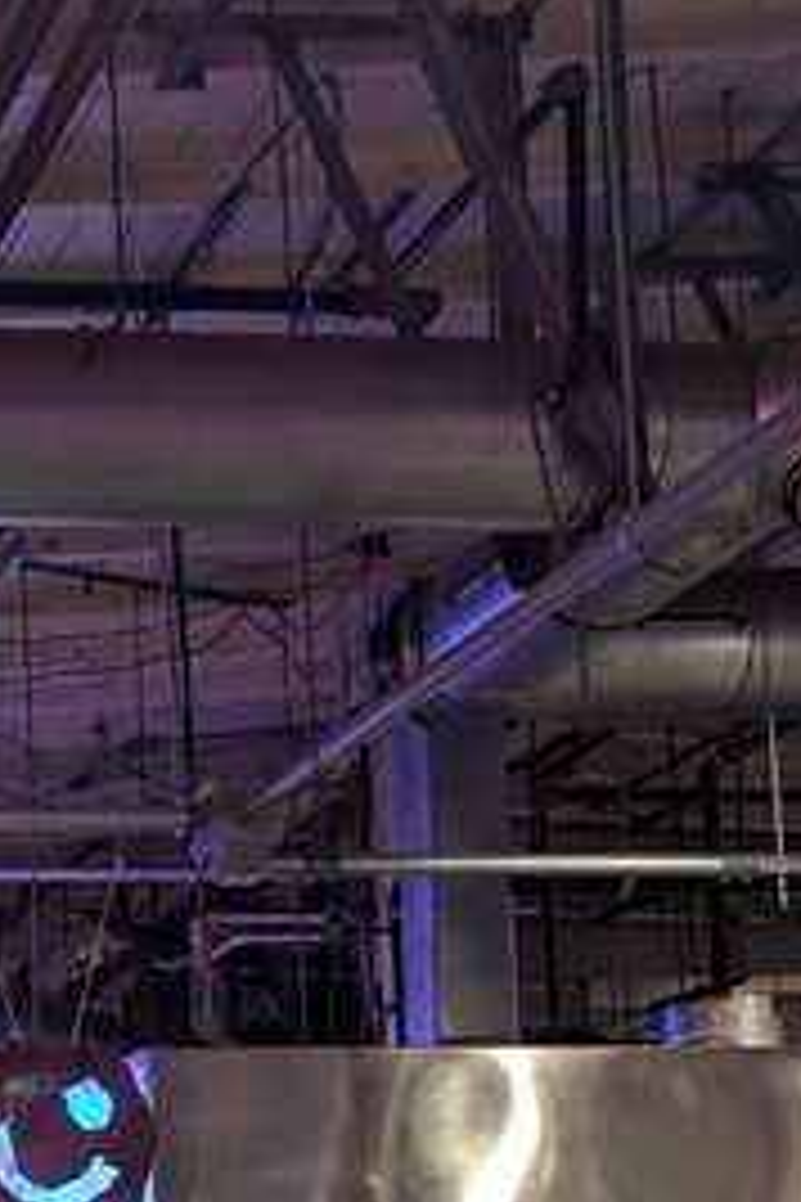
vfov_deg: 24.0
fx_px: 2703
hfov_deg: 15.1
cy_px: 1188
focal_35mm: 81
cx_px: -544
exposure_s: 1/120
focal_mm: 4.67
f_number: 2
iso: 301
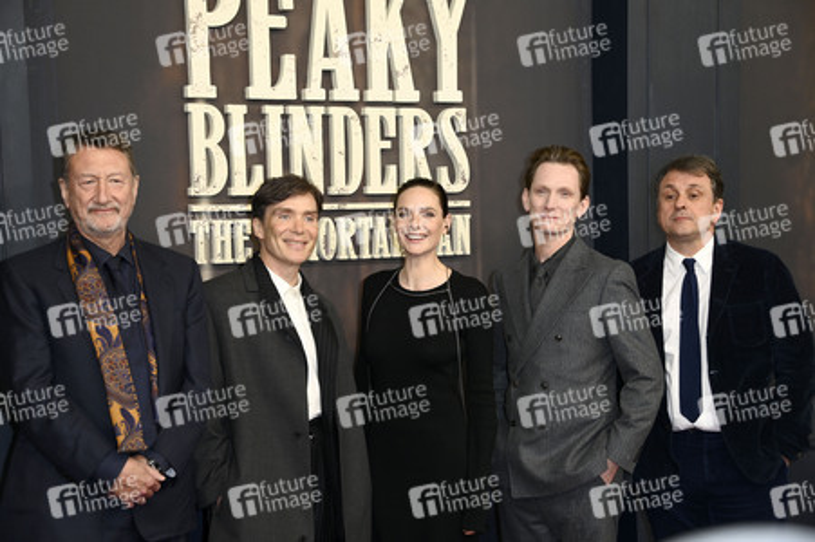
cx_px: 408
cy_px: 271
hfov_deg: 26.0
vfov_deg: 17.5
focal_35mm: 78
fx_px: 1764
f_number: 5.6
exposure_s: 1/250
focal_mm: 78
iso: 500
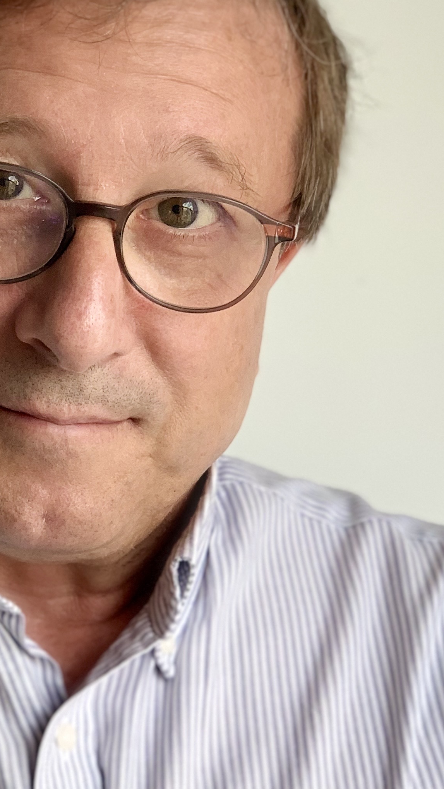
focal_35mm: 112
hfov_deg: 10.8
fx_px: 2344
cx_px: 55
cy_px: 501
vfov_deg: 19.1
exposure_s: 1/122
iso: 50
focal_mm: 6
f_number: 2.4
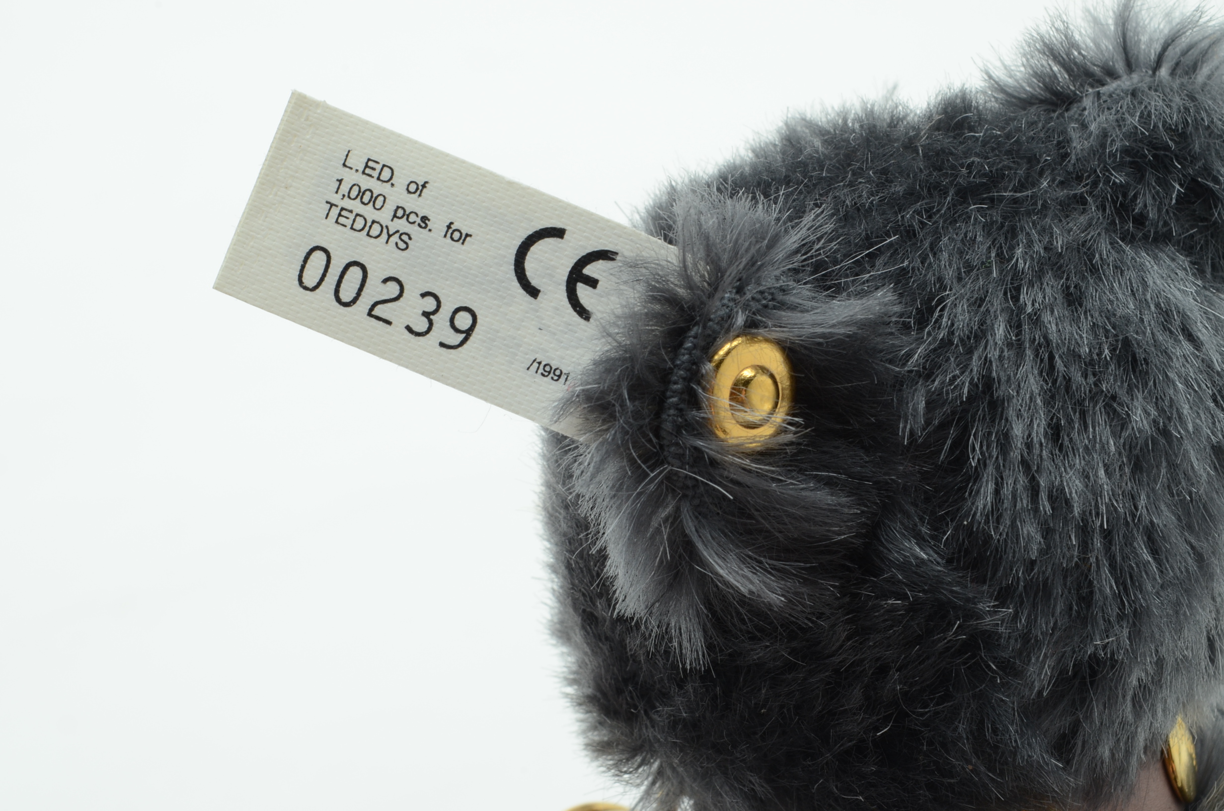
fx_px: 2799
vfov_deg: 16.5
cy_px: 406
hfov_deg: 24.7
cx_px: 612
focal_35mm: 82
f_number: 20
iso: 400
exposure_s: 1/125
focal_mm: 55
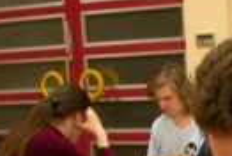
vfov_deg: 10.5
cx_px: 308
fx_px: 820
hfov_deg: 15.3
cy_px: 230
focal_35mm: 127
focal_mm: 7.85
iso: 100
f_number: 2.6
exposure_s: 1/8.1
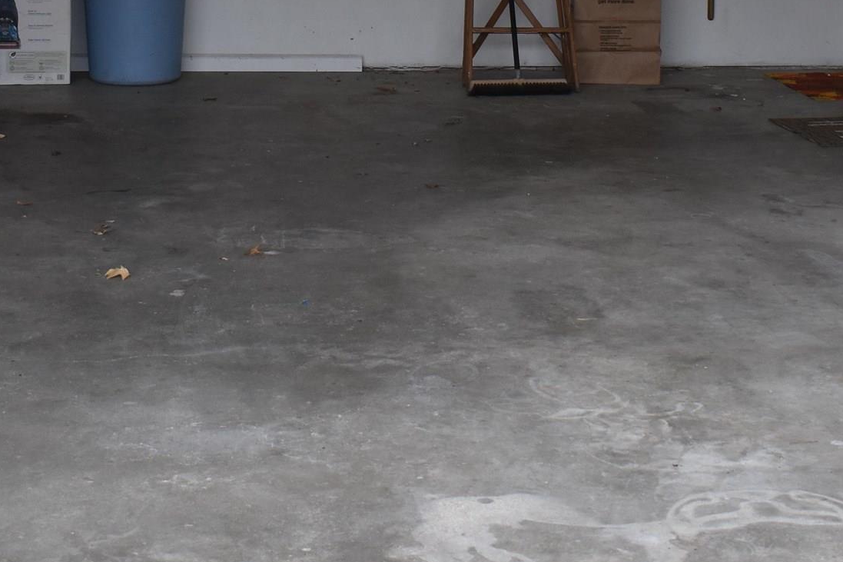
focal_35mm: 84
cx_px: 439
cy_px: -66
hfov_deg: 24.2
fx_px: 1967
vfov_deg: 15.8
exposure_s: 1/250
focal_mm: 20
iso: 400
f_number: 4.5
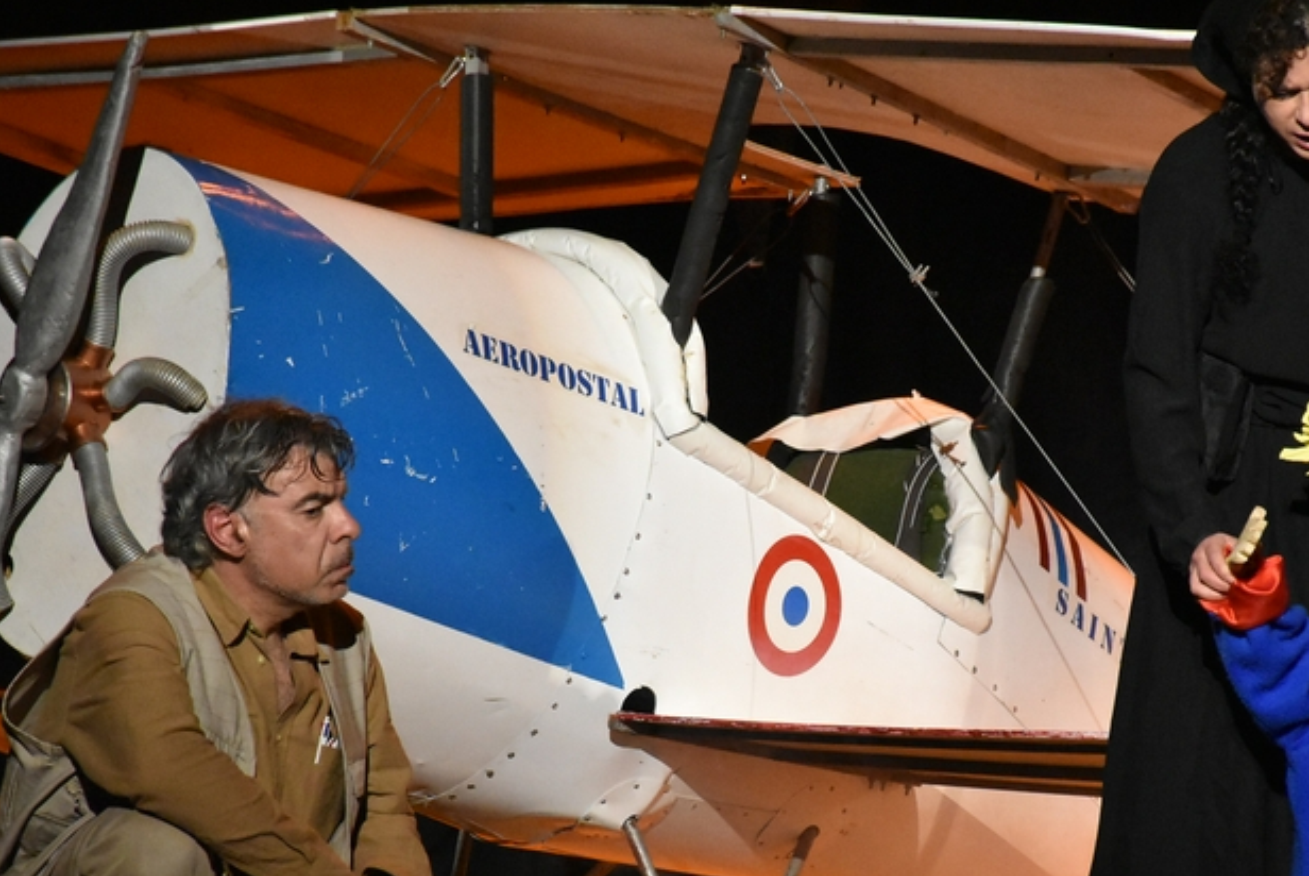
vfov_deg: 4.5
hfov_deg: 6.7
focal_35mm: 307
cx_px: 801
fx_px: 11173
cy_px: 631
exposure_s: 1/125
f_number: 5.6
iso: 6400
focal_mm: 140
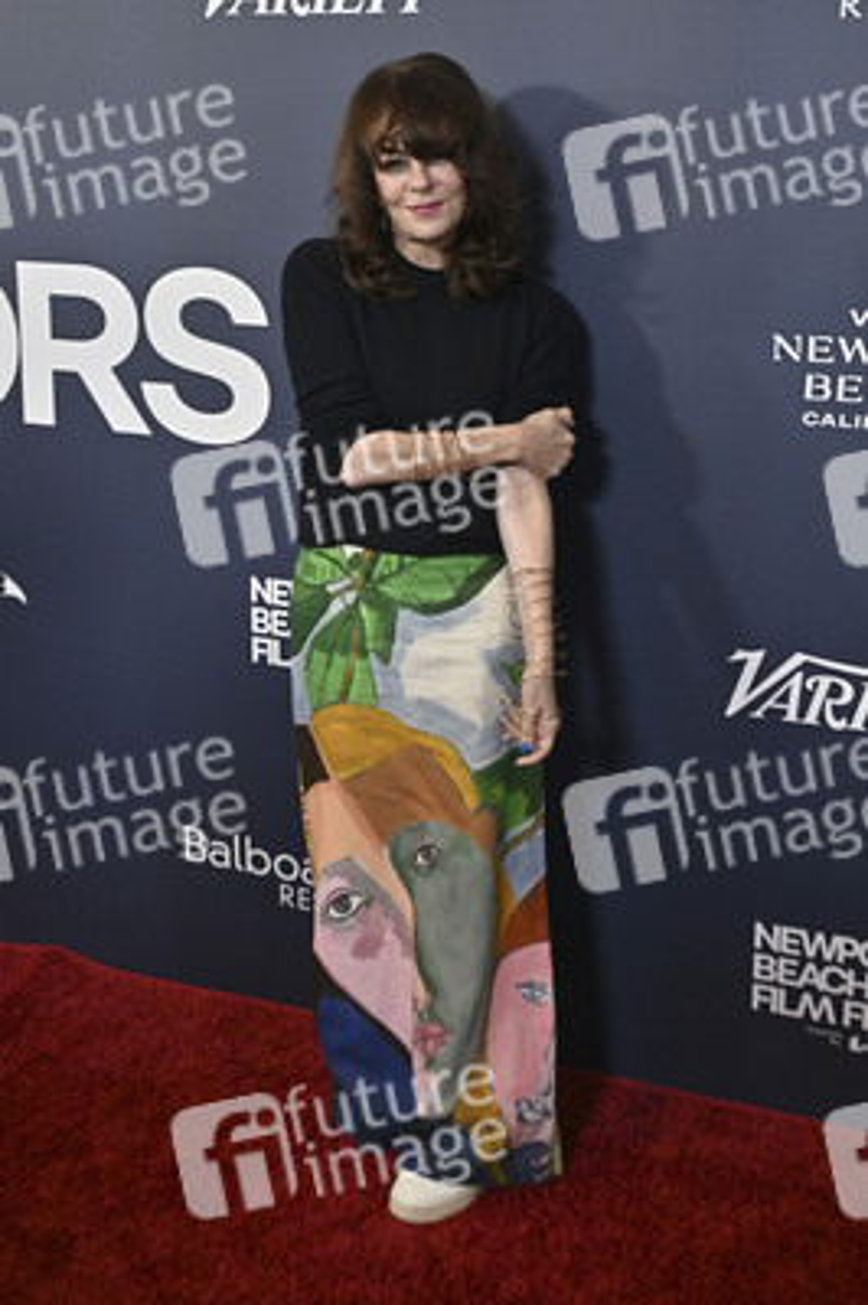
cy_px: 652
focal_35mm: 39
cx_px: 434
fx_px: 1413
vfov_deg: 49.6
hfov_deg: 34.2
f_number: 6.3
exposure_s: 1/320
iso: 2500
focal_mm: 39
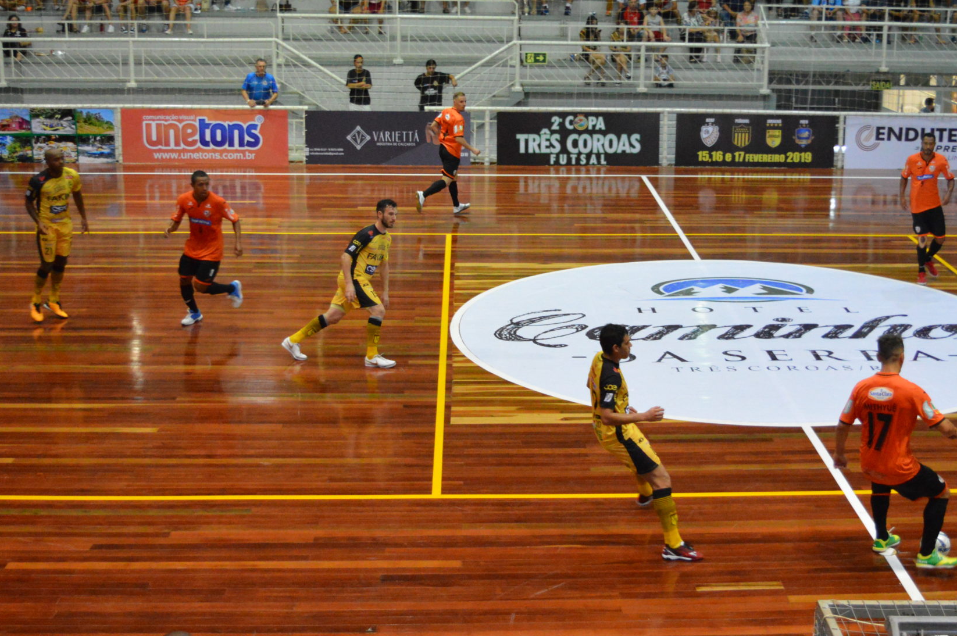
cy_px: 289
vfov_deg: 24.1
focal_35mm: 56
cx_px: 564
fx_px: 1487
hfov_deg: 35.6
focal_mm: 24
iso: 3200
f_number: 4
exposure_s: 1/200
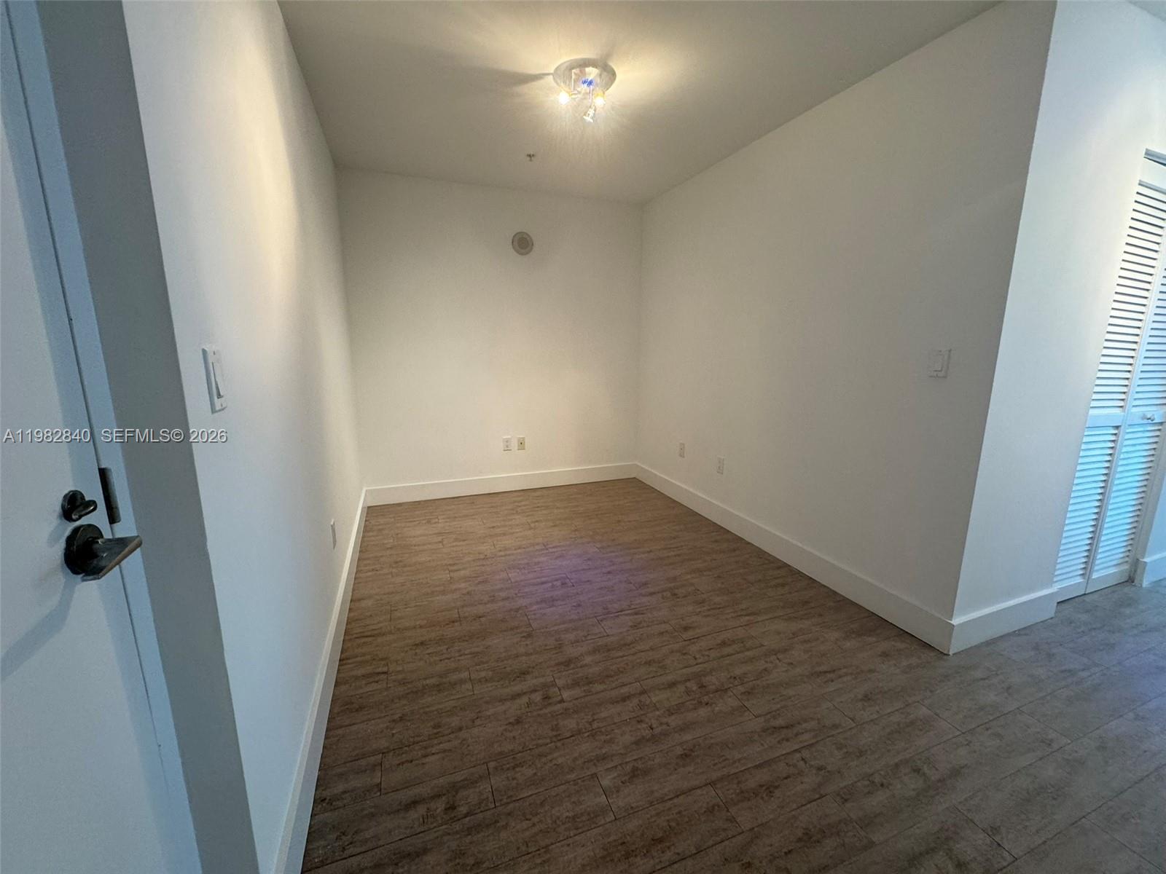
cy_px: 437
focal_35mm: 14
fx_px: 472
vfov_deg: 85.7
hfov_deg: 102.1
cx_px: 583
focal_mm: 2.22
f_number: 2.2
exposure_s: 1/60
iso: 200
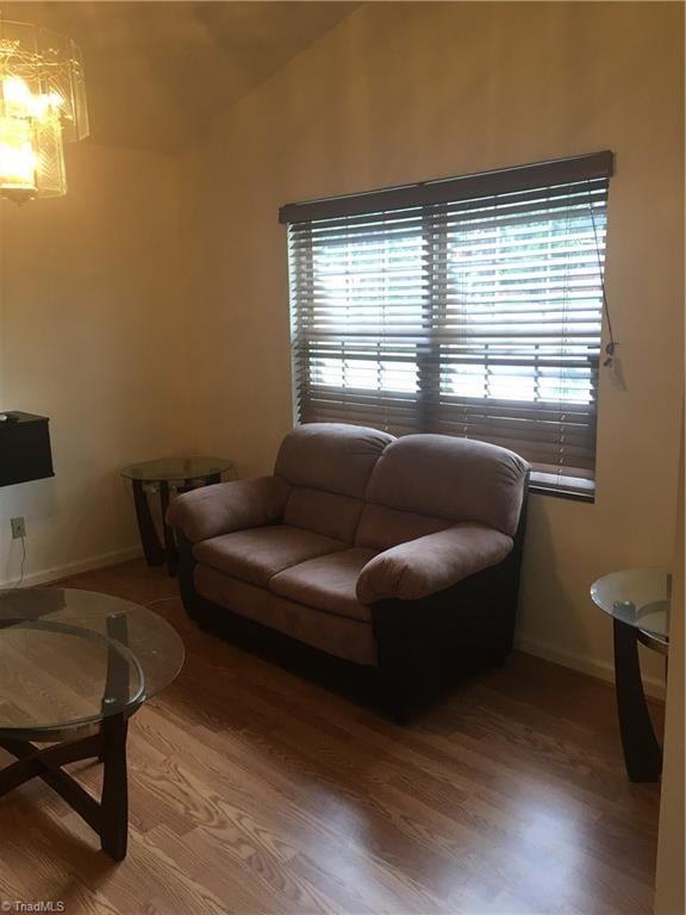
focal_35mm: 29
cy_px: 458
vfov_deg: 61.7
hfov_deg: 48.2
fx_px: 766
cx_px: 343
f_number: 2.2
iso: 32
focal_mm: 4.15
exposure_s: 1/30
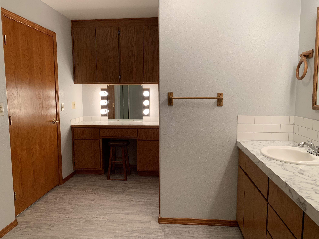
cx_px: 160
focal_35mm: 26
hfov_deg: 67.3
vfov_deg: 53.1
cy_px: 120
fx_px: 240
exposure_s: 1/60
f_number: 1.8
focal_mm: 4.25
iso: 80
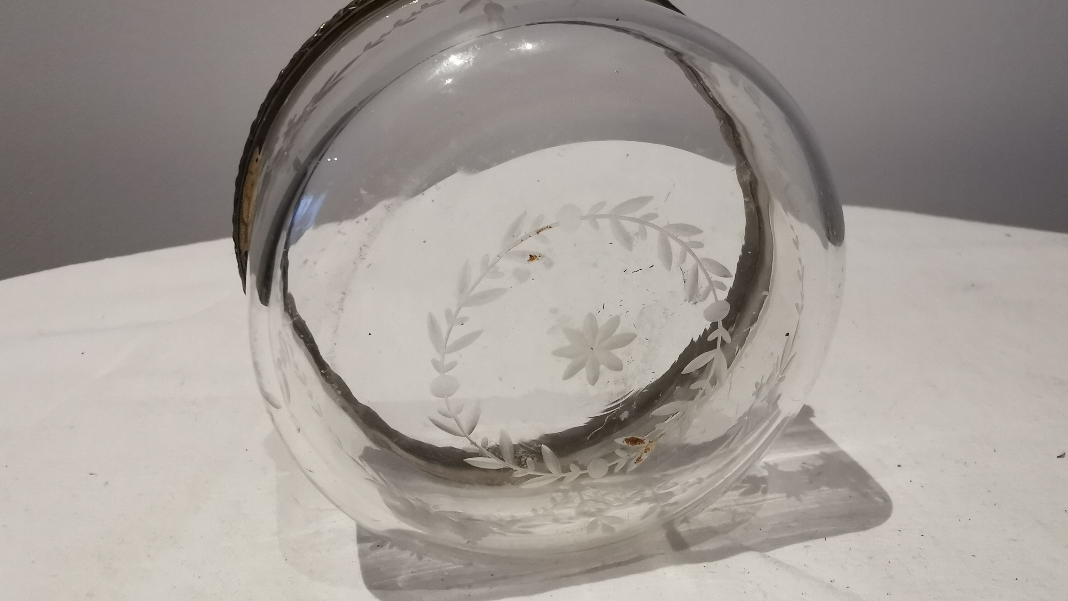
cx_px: 548
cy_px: 294
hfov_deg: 67.9
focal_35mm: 28
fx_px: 793
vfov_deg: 41.5
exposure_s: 1/25
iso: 320
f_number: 2.2
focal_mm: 2.26
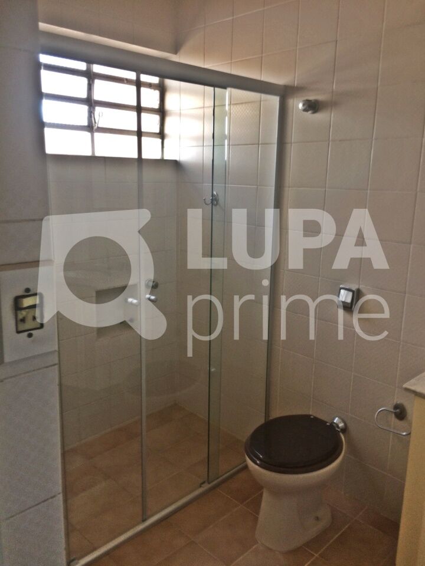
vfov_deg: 61.7
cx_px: 212
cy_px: 283
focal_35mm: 29
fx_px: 475
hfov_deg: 48.2
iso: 32
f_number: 2.2
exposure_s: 1/30
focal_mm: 4.15
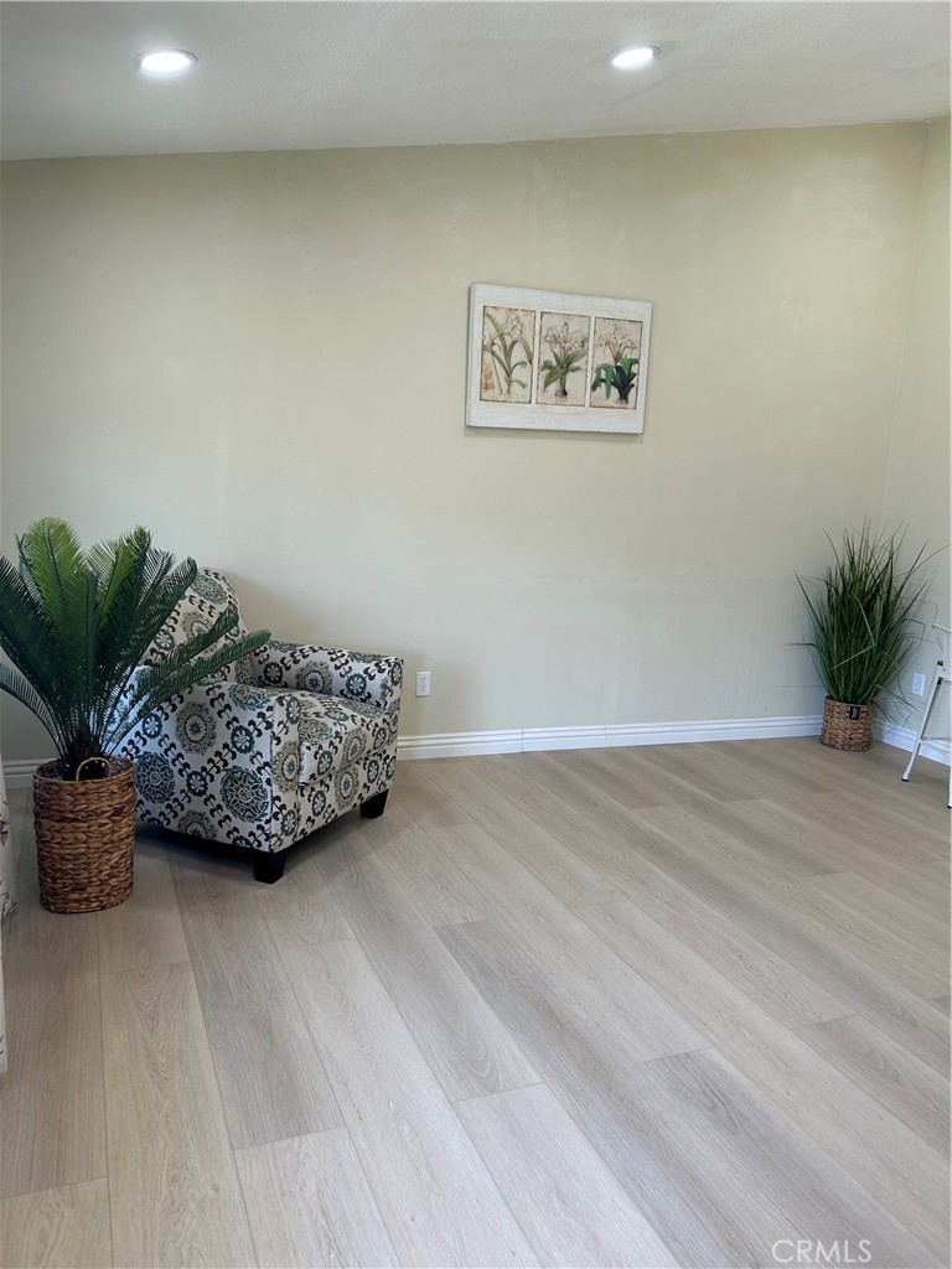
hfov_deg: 53.1
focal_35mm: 26
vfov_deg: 67.3
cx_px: 476
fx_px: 953
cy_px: 634
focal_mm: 5.7
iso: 50
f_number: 1.5
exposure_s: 1/120
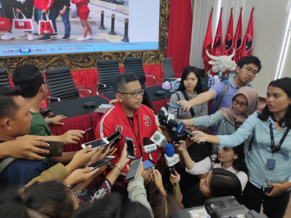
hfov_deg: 81.7
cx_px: 146
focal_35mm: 20
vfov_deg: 66.0
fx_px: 168
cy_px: 109
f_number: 1.9
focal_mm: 3.94
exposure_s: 1/50
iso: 360
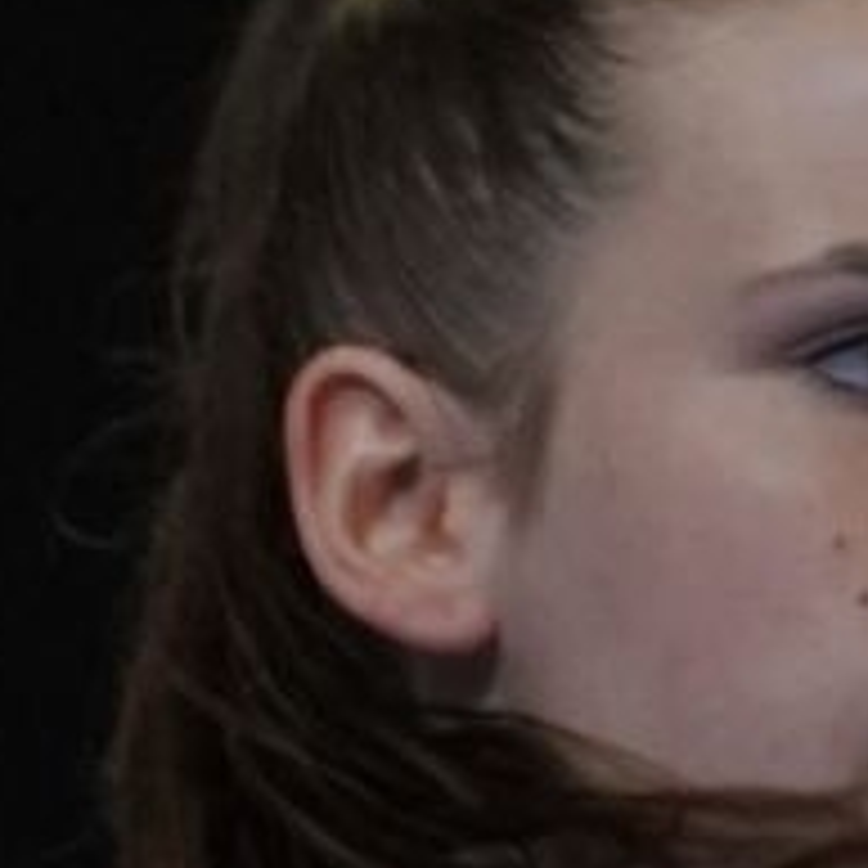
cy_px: 1484
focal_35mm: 2225
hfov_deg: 0.8
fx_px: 63122
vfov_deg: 0.8
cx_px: 2001
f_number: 2.8
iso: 2500
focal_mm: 187
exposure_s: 1/1000
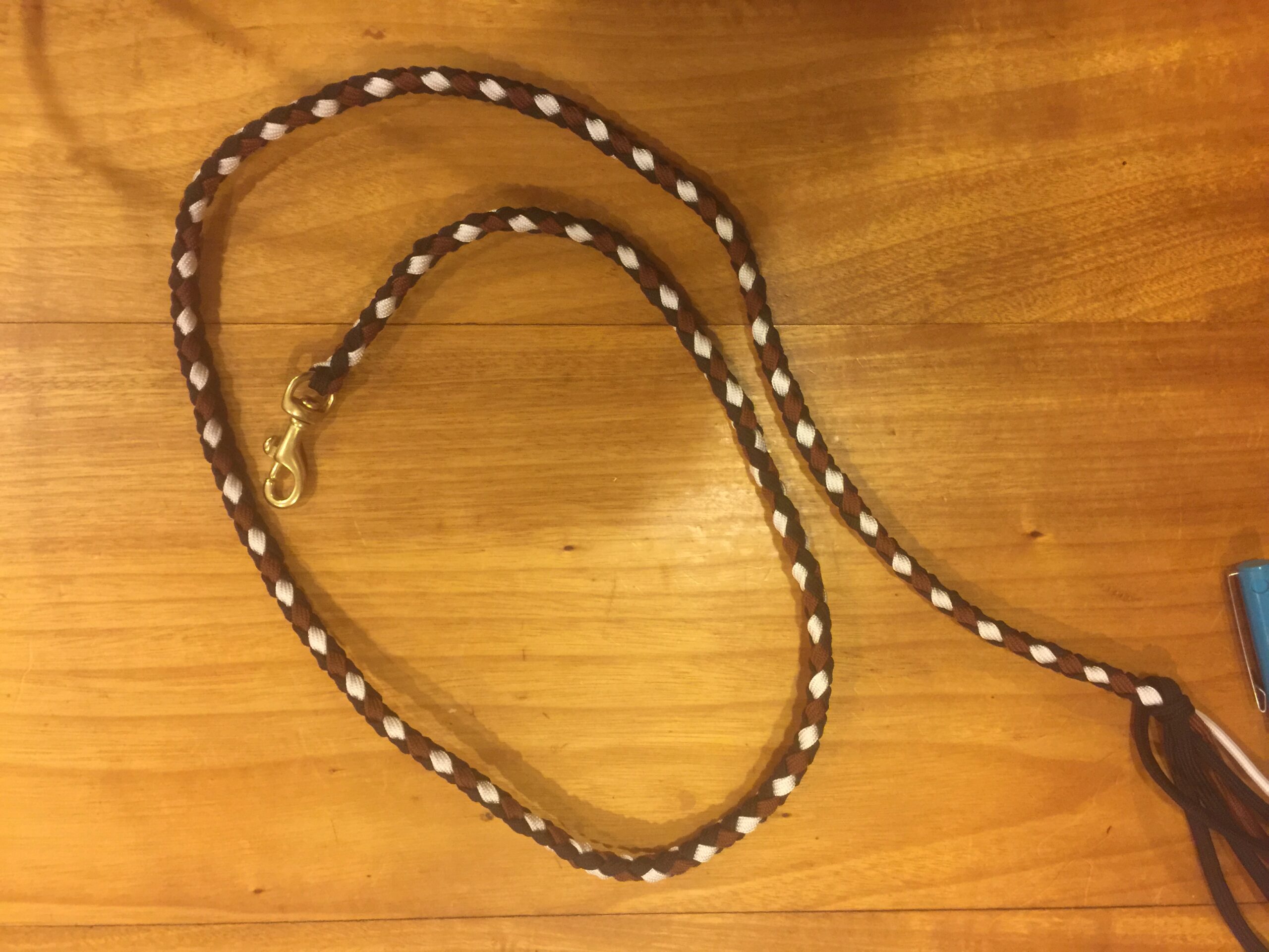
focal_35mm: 29
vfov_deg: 48.2
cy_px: 476
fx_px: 1063
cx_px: 634
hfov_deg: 61.7
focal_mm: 4.15
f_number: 2.2
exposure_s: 1/10
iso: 125
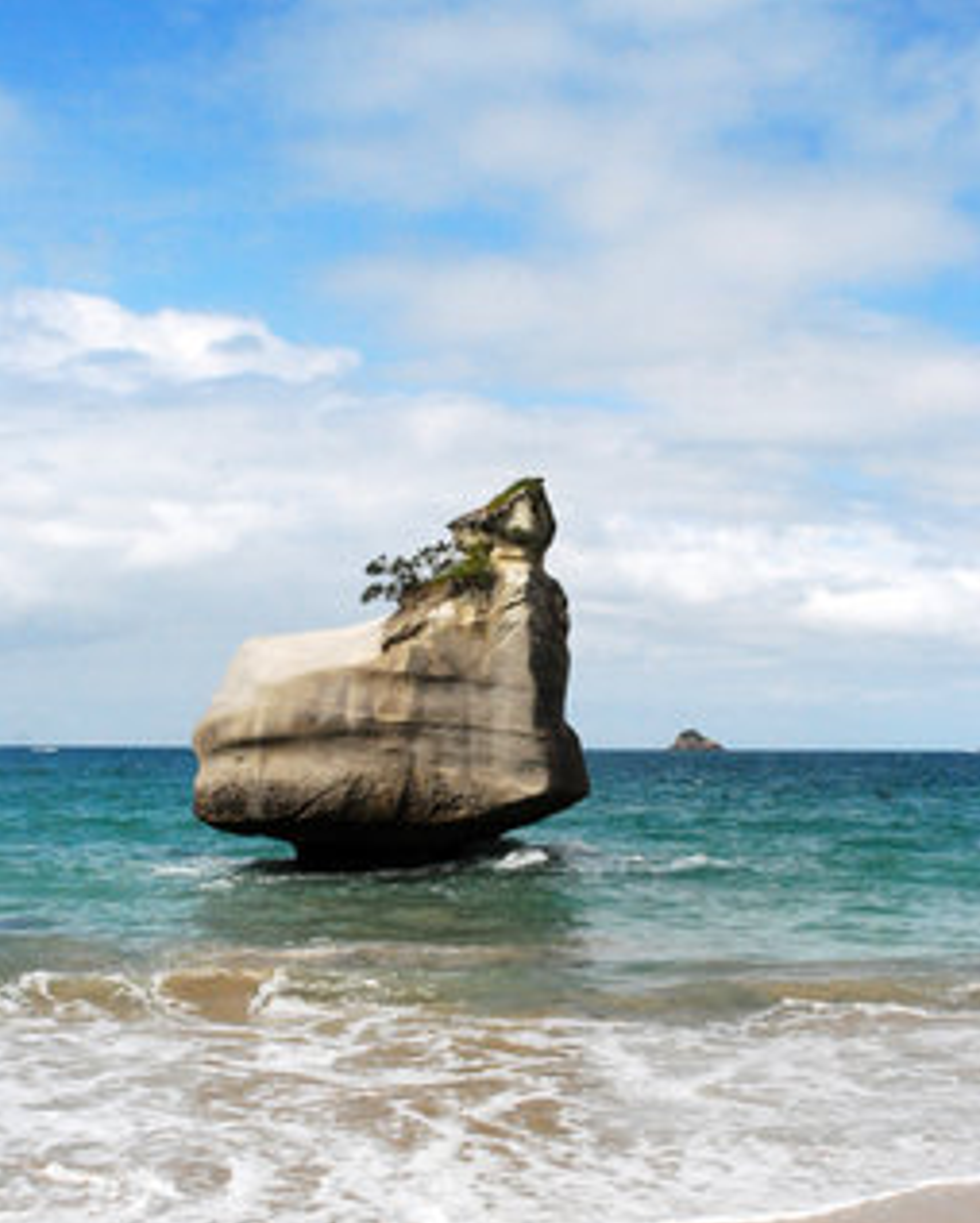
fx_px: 1739
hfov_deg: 31.5
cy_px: 710
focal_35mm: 48
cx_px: 494
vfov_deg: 38.7
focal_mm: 28
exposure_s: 1/2000
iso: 1250
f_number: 14
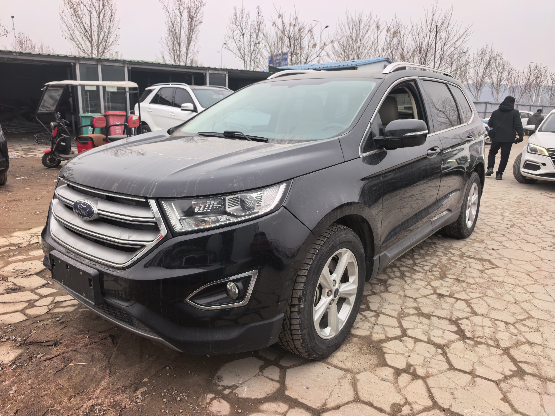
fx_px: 385
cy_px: 208
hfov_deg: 71.6
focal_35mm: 24
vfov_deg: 56.8
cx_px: 278
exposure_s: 1/1477
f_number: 2
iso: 160
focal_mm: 6.98
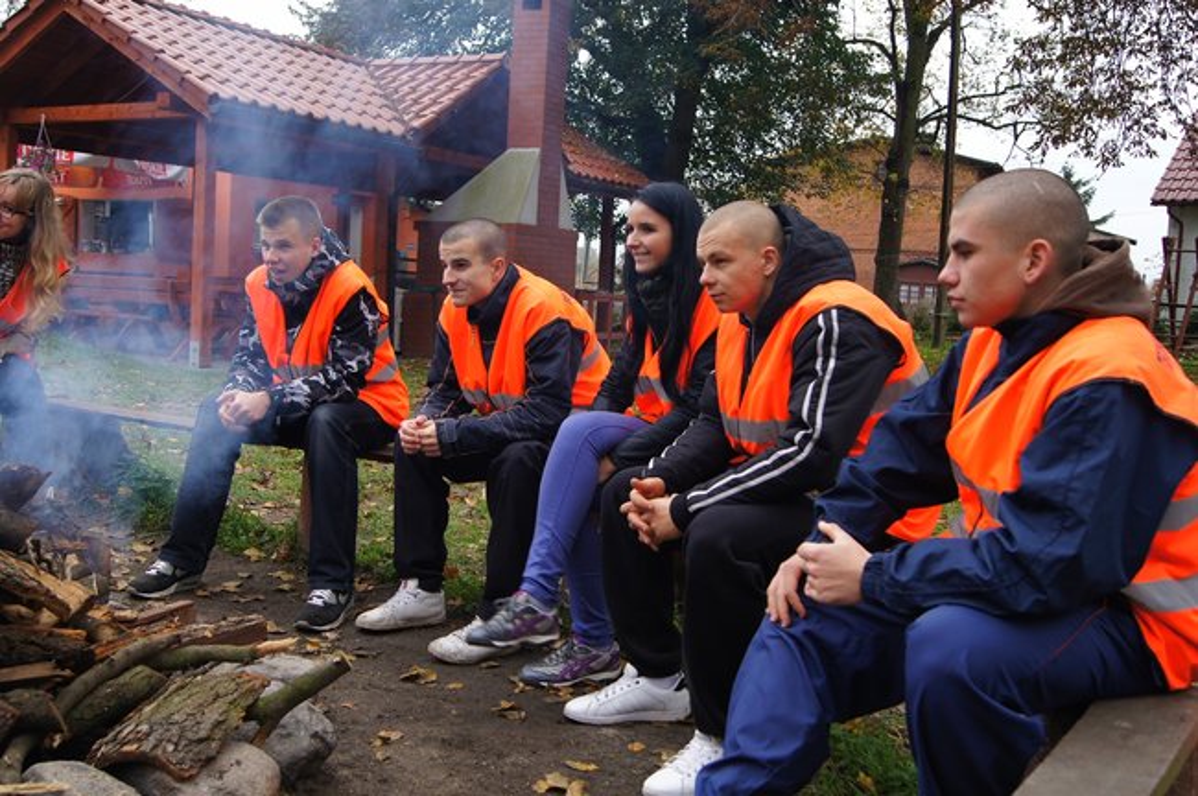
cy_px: 398
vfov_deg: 36.8
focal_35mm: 36
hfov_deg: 53.2
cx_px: 599
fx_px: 1197
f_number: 5.6
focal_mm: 24
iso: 100
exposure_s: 1/40
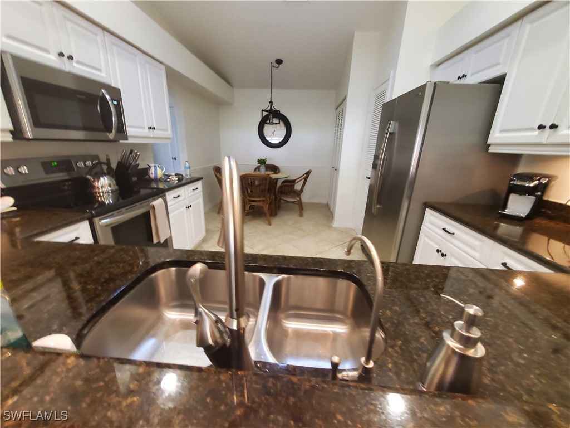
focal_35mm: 13
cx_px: 285
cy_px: 214
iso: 500
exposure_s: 1/30
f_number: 2.2
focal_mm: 1.8
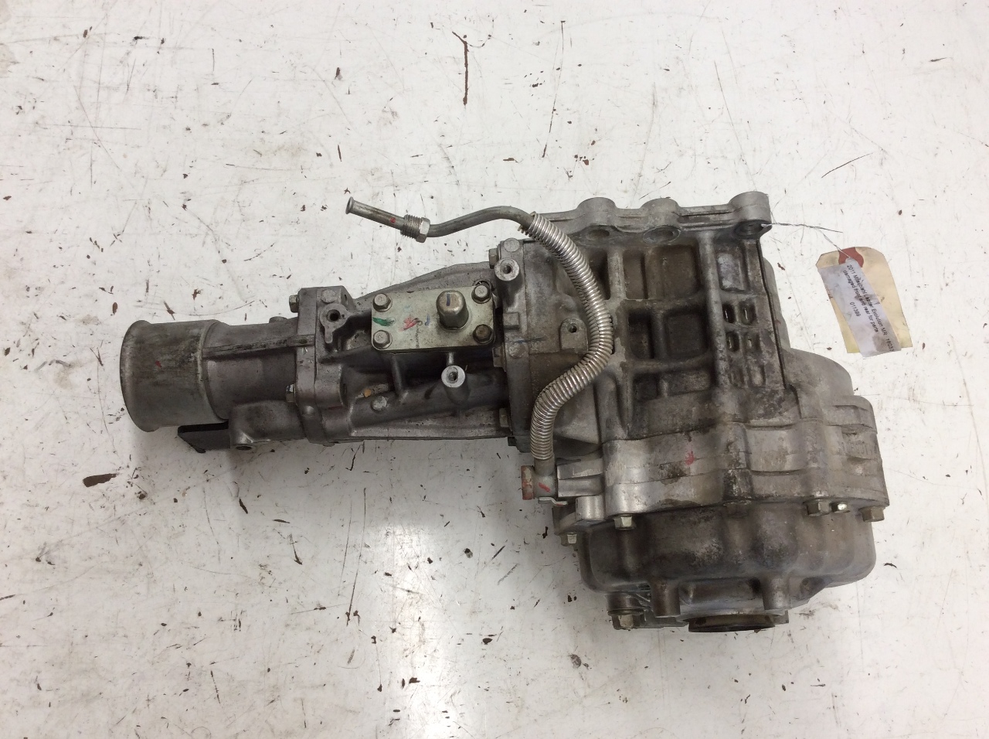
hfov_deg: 56.9
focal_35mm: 32
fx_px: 913
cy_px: 370
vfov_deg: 44.1
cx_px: 494
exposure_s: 1/60
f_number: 2.4
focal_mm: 3.3
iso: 50
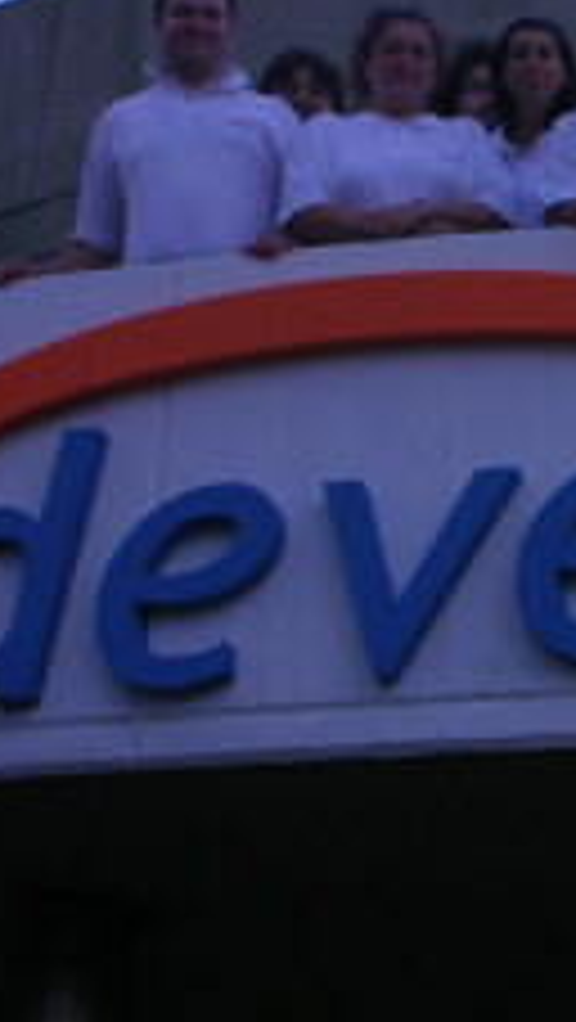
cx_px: 832
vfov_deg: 18.9
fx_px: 3063
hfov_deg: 10.4
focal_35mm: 113
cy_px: 306
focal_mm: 7.7
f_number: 9.9
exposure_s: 1/94.5
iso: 50
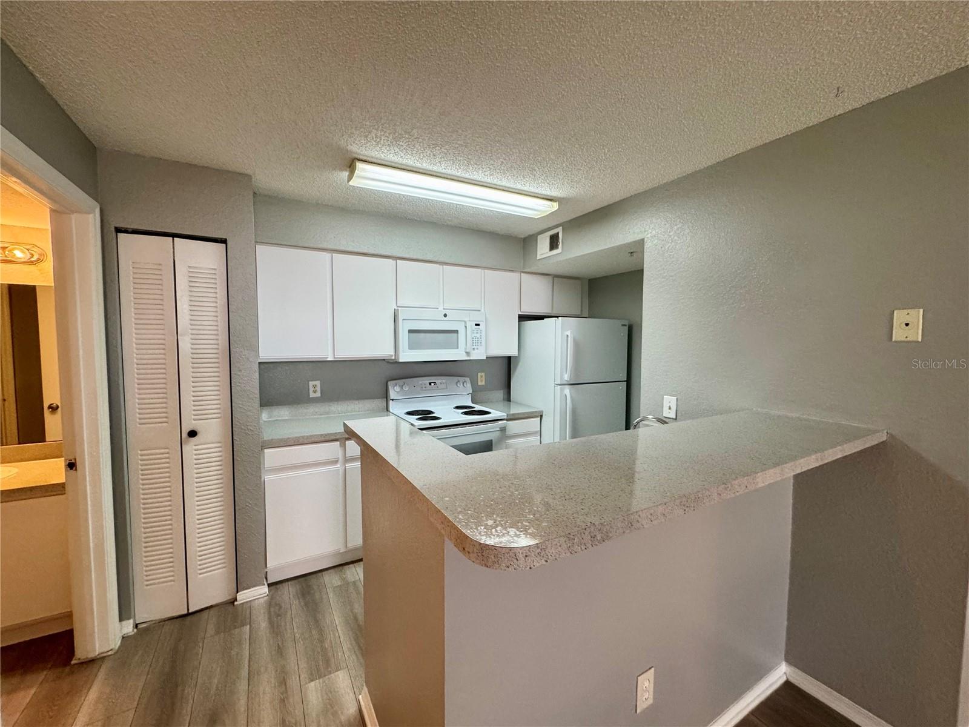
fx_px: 392
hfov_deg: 102.1
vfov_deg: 85.7
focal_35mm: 14
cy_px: 364
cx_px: 484
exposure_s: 1/120
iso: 250
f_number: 2.2
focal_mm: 2.22
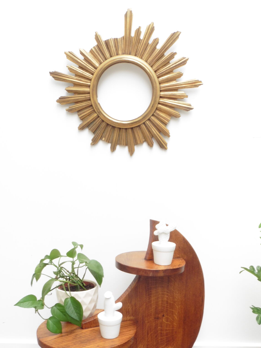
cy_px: 225
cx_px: 136
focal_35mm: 40
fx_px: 402
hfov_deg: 36.0
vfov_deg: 46.2
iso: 100
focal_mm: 5.4
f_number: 8
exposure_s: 1/15
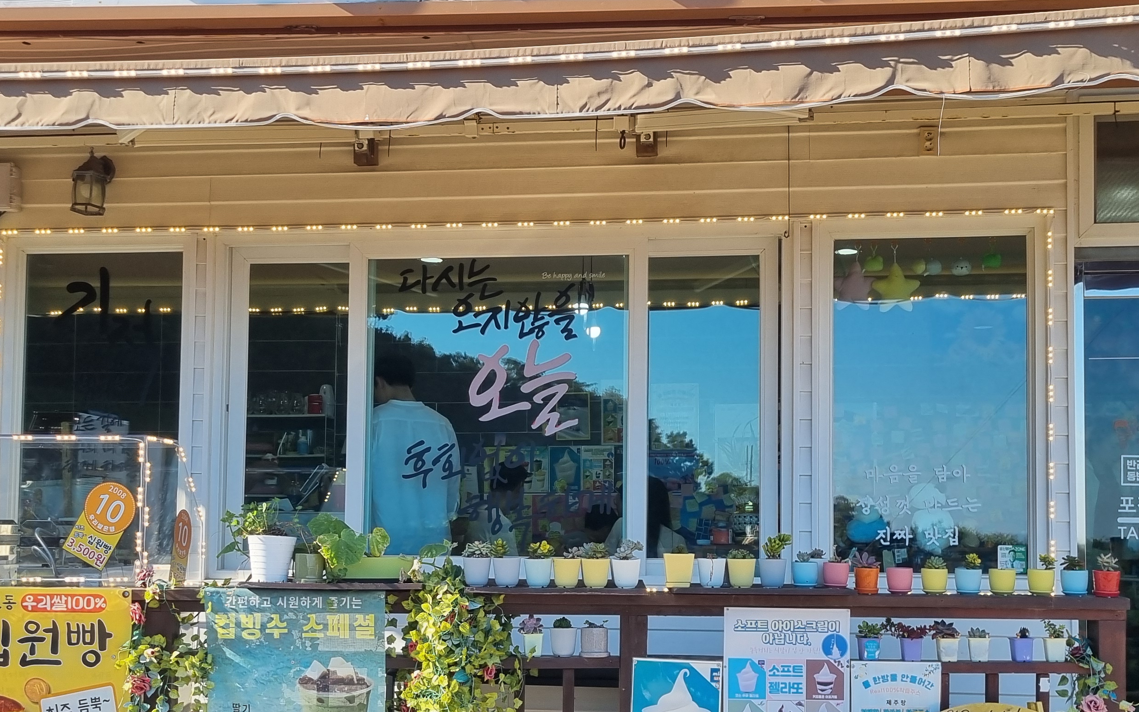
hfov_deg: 44.3
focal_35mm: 45
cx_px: 538
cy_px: 412
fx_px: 1397
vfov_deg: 28.5
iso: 50
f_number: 1.8
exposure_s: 1/774
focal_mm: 5.4
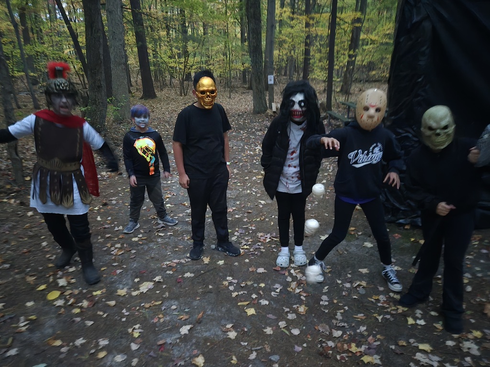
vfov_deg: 58.9
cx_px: 245
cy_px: 184
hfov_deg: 73.9
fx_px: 326
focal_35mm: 23
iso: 3200
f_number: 1.8
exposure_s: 1/10
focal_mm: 5.4
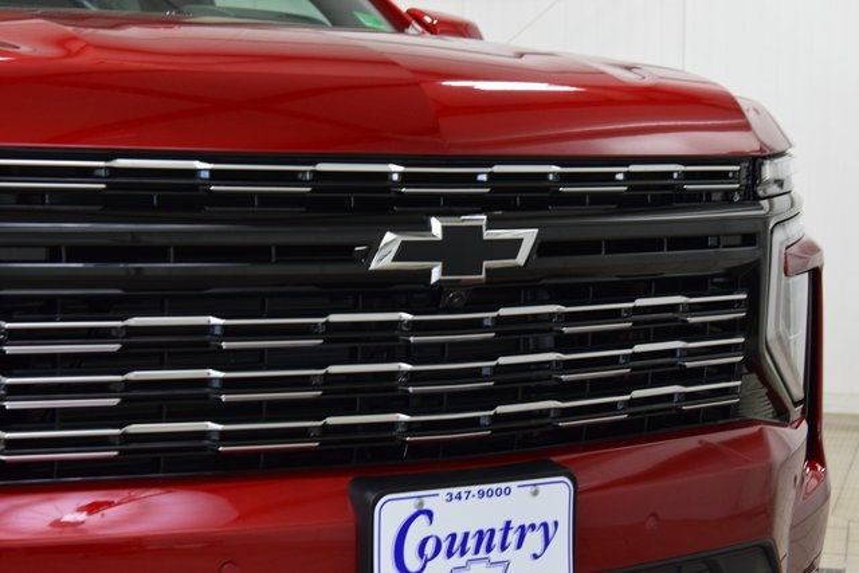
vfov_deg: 18.2
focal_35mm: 75
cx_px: 430
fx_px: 1790
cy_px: 286
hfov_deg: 27.0
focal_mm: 50
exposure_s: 1/60
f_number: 5.6
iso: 1600
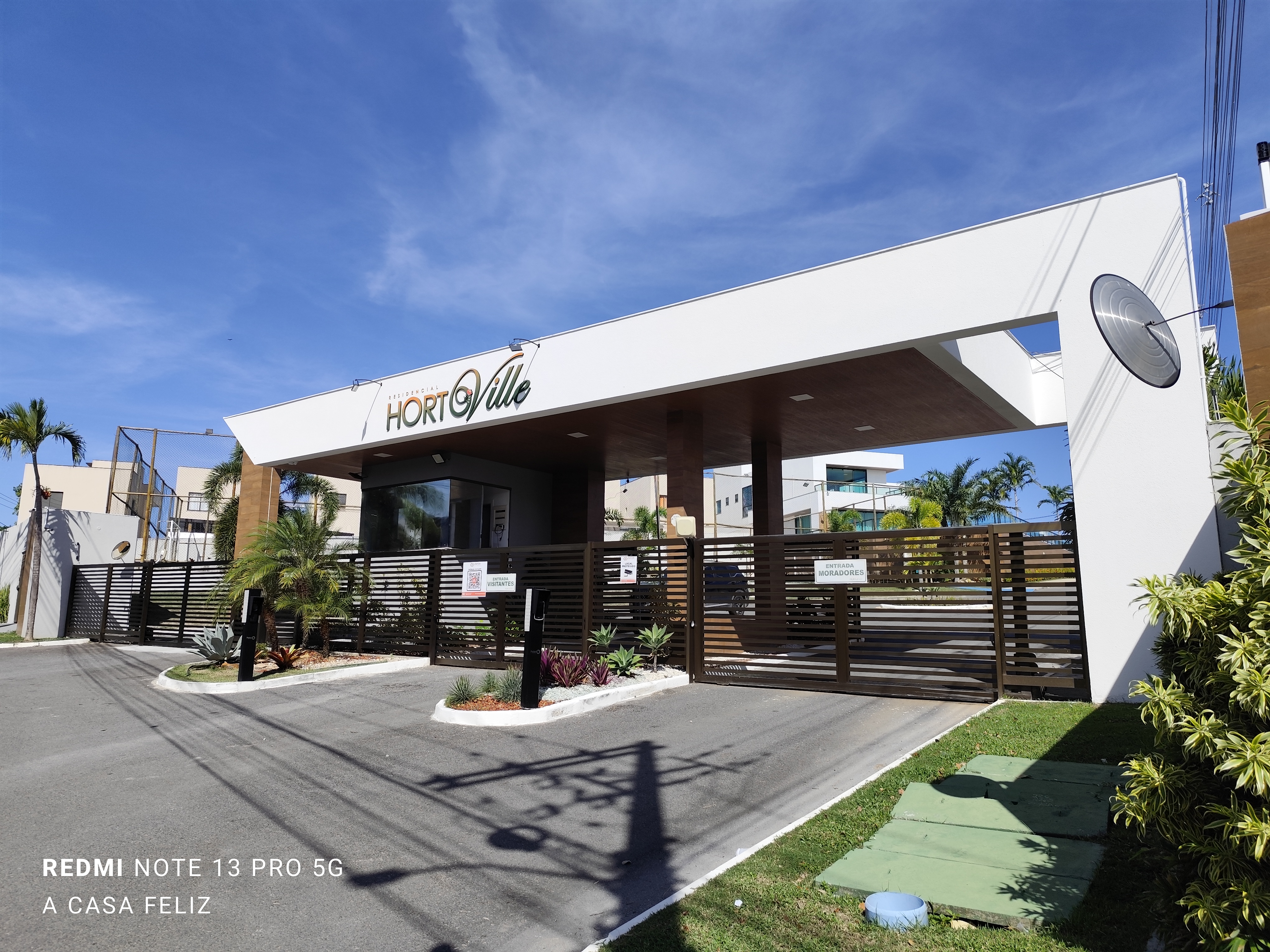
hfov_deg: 73.9
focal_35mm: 23
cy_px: 476
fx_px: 844
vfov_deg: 58.9
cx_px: 635
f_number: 1.65
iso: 50
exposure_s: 1/1774
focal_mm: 6.14
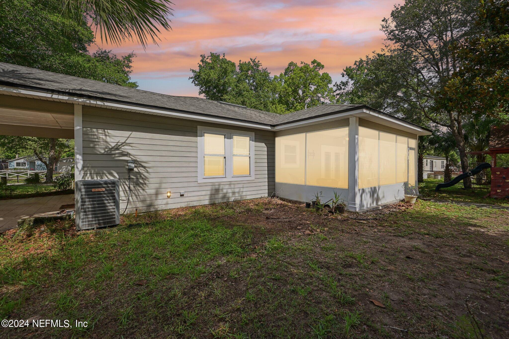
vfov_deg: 81.1
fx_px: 198
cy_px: 170
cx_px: 254
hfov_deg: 104.3
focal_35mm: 14
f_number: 8
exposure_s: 1/250
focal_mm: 14
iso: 200
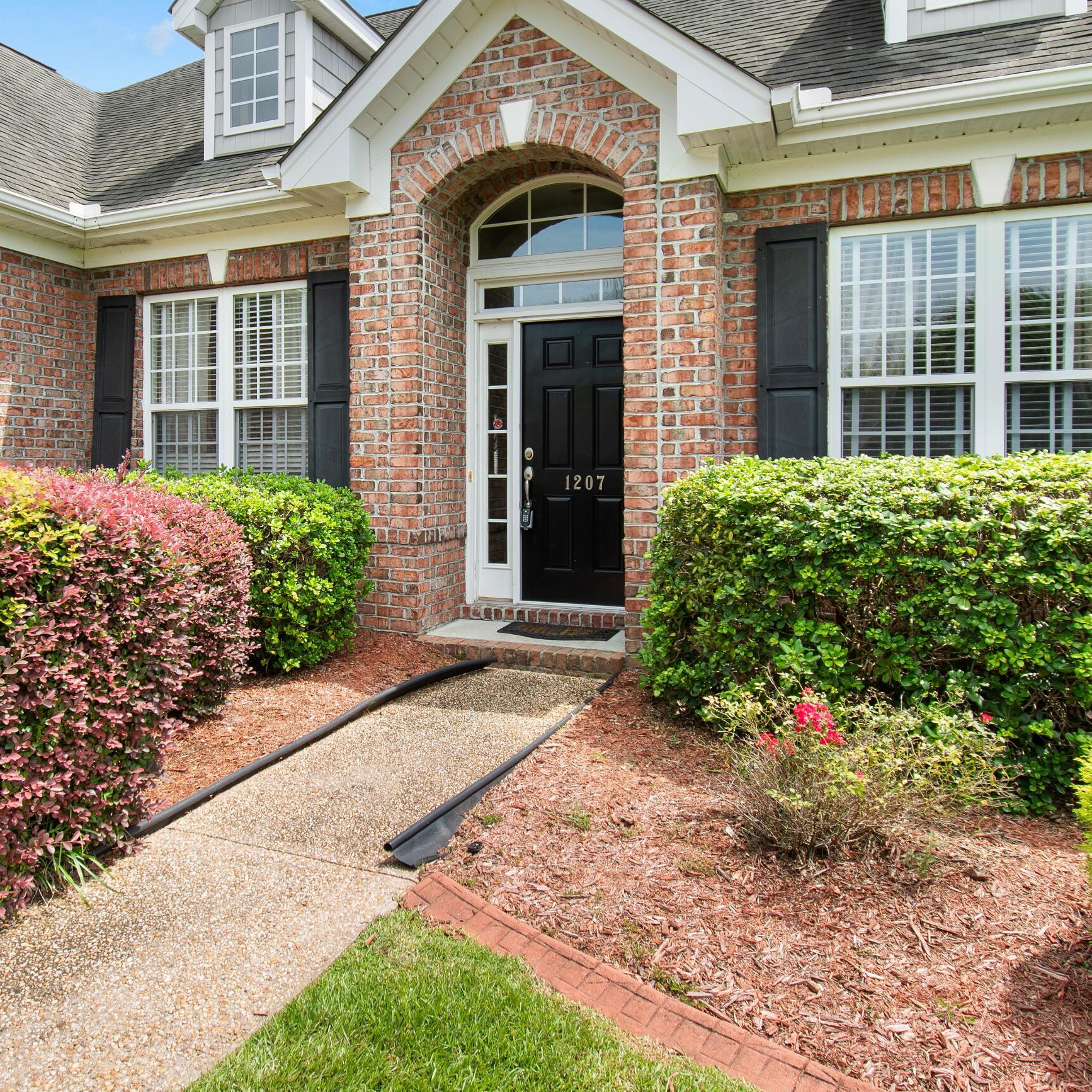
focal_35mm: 25
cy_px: 496
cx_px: 423
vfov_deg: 62.8
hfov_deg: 62.2
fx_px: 892
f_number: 5.6
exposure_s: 1/125
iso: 100
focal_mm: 11.5
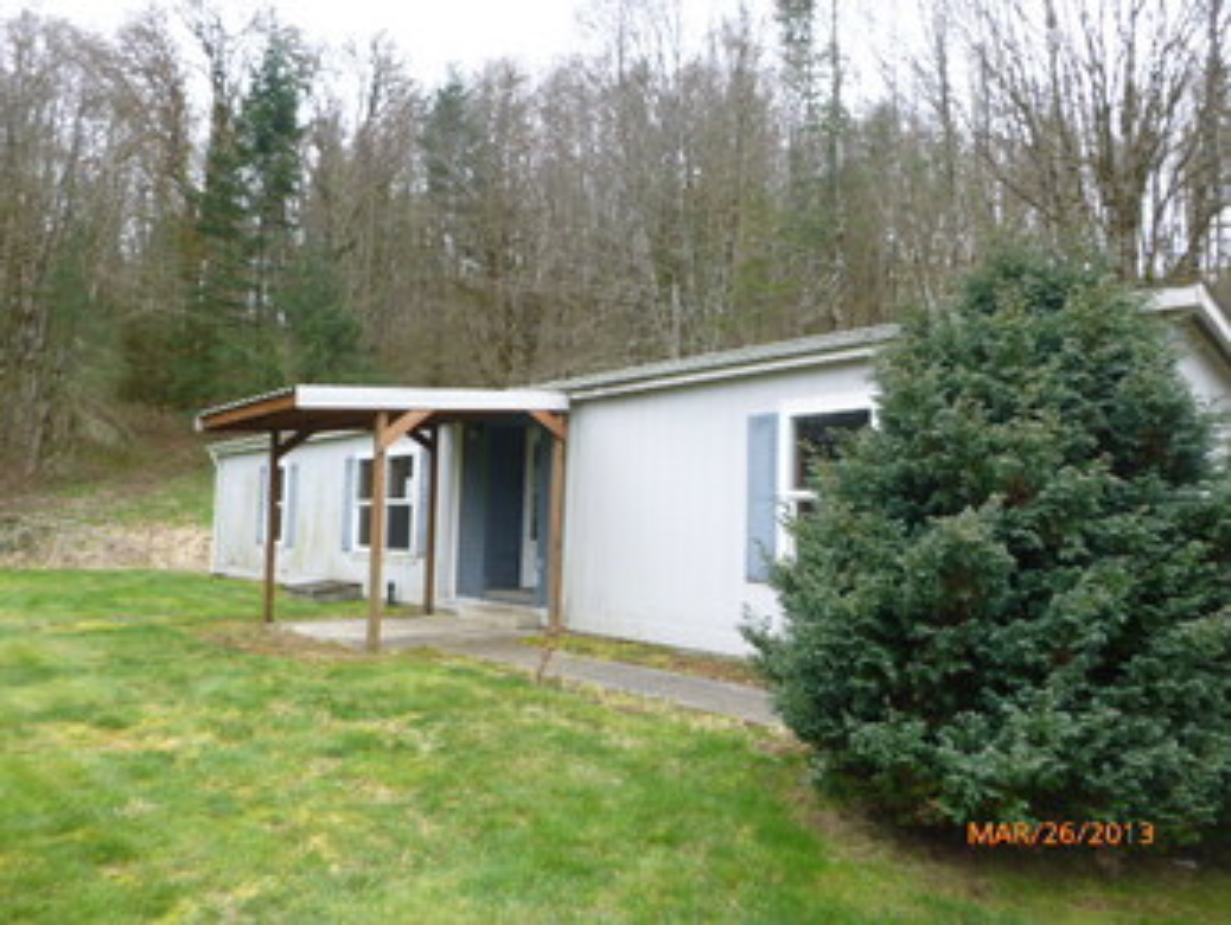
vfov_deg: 54.9
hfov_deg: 69.4
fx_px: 890
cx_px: 616
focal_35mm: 25
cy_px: 462
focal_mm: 4.5
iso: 100
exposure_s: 1/80
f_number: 3.9
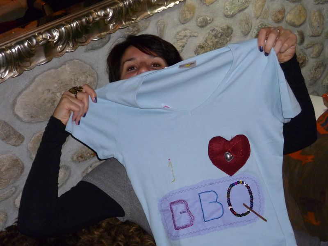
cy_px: 123
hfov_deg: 30.7
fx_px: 597
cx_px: 164
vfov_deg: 23.3
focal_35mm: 63
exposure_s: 1/80
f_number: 4.2
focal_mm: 11.2
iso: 400
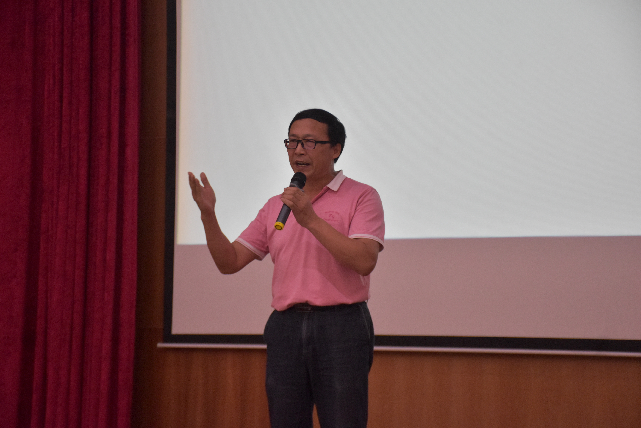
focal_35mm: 105
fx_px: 1869
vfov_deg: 13.0
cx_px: 320
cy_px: 214
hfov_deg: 19.5
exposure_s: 1/50
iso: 1600
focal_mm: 70
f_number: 5
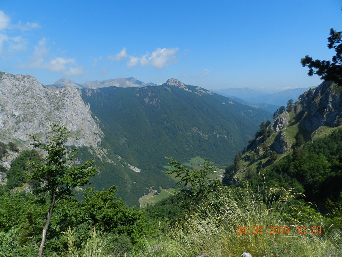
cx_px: 171
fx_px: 227
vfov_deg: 58.9
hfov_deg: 73.9
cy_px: 128
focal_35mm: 23
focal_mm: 4
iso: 160
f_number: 4.5
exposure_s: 1/800
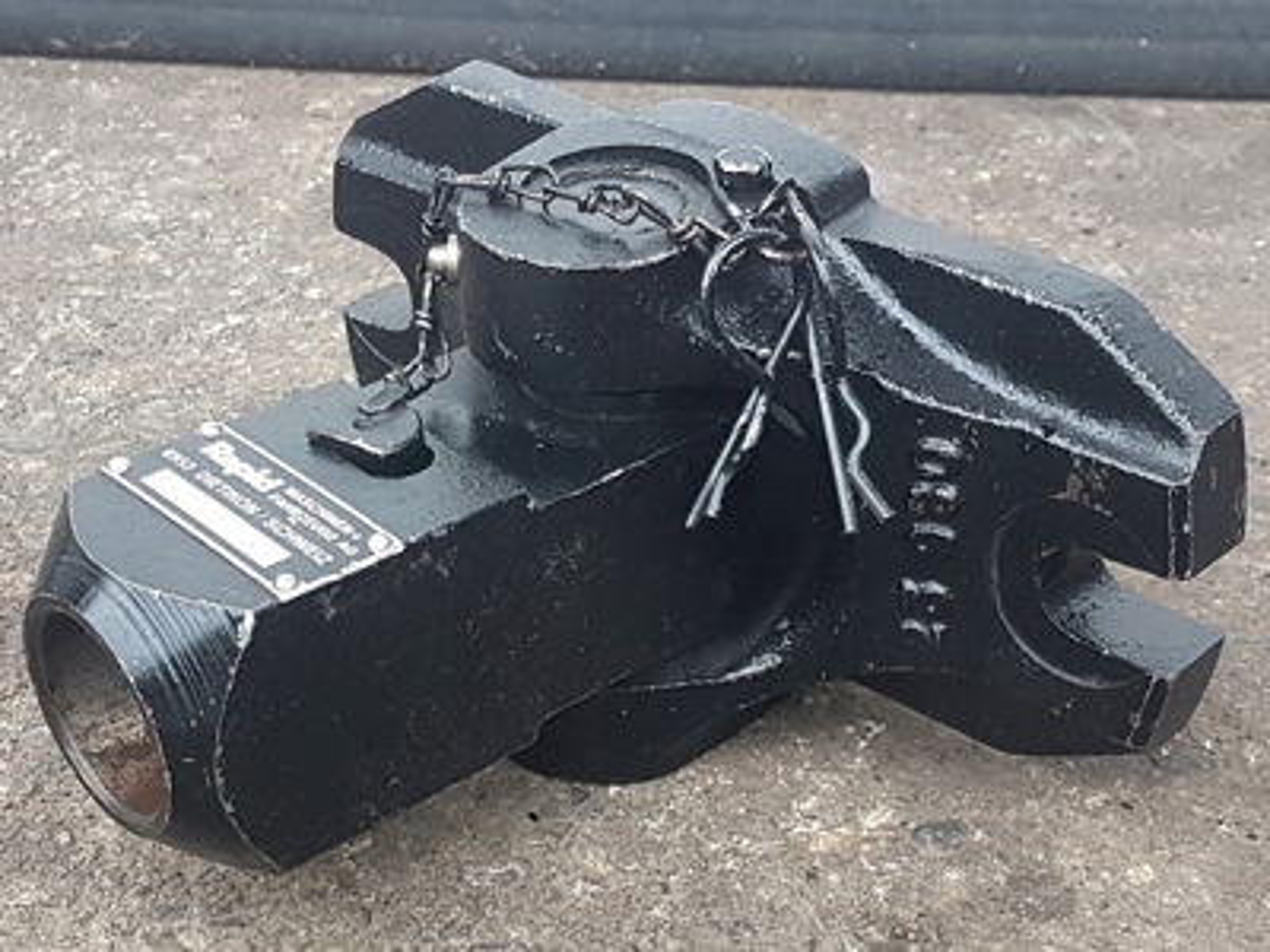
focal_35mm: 26
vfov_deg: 53.1
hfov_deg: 67.3
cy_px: 476
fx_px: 954
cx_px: 635
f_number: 1.7
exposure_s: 1/50
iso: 100
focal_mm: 4.2
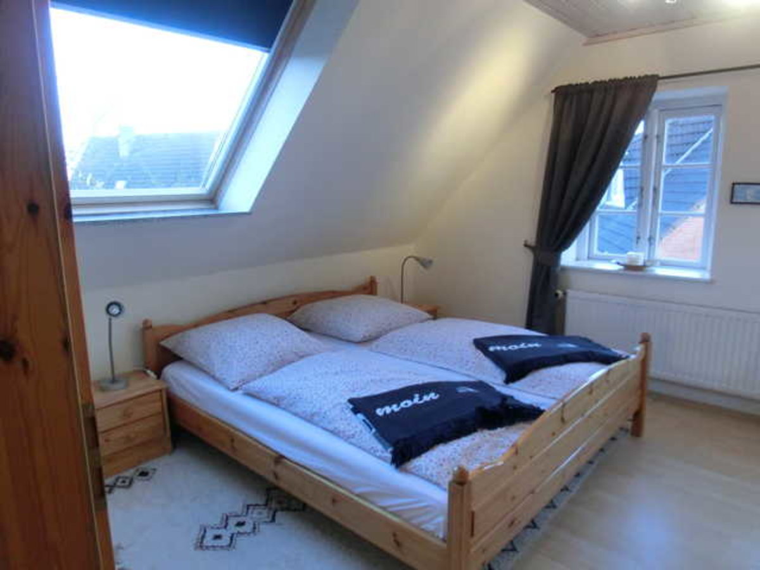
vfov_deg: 56.8
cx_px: 380
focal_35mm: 24
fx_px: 527
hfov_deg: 71.6
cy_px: 285
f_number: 3
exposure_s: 1/60
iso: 640
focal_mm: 4.24
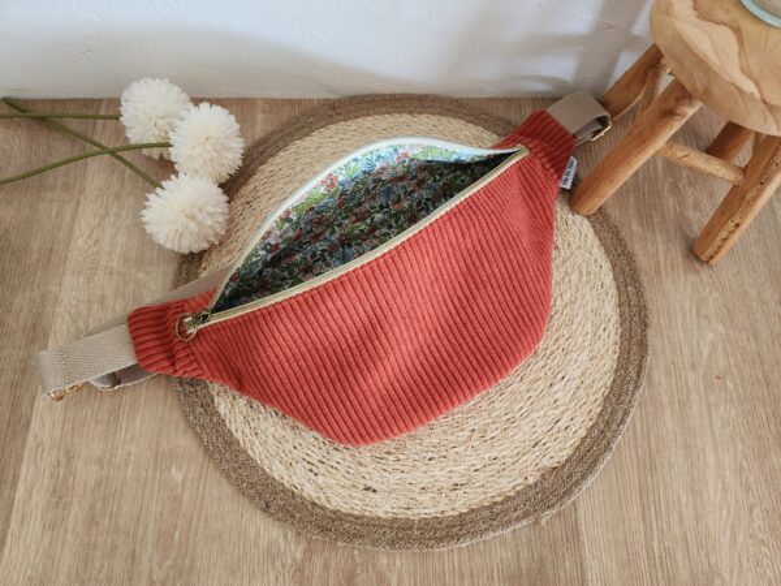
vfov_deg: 58.9
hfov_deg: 73.9
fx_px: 519
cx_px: 390
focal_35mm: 23
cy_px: 293
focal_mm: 6.4
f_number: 1.8
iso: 400
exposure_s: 1/120
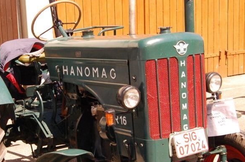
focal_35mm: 77
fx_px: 523
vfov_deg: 17.6
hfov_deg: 26.2
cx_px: 79
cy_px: 104
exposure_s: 1/400
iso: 800
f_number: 10
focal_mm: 30
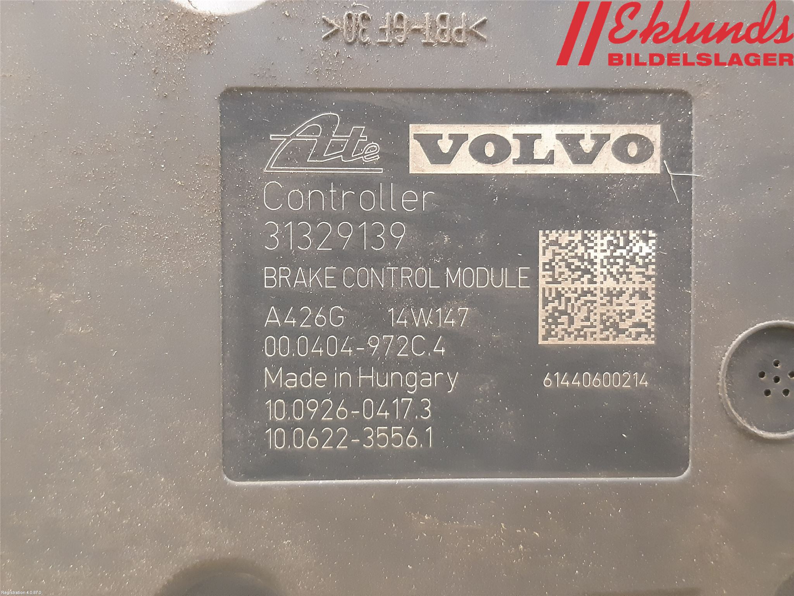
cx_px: 397
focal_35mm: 26
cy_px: 298
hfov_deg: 67.3
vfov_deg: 53.1
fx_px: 596
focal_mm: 3.93
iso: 640
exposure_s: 1/20
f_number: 1.7
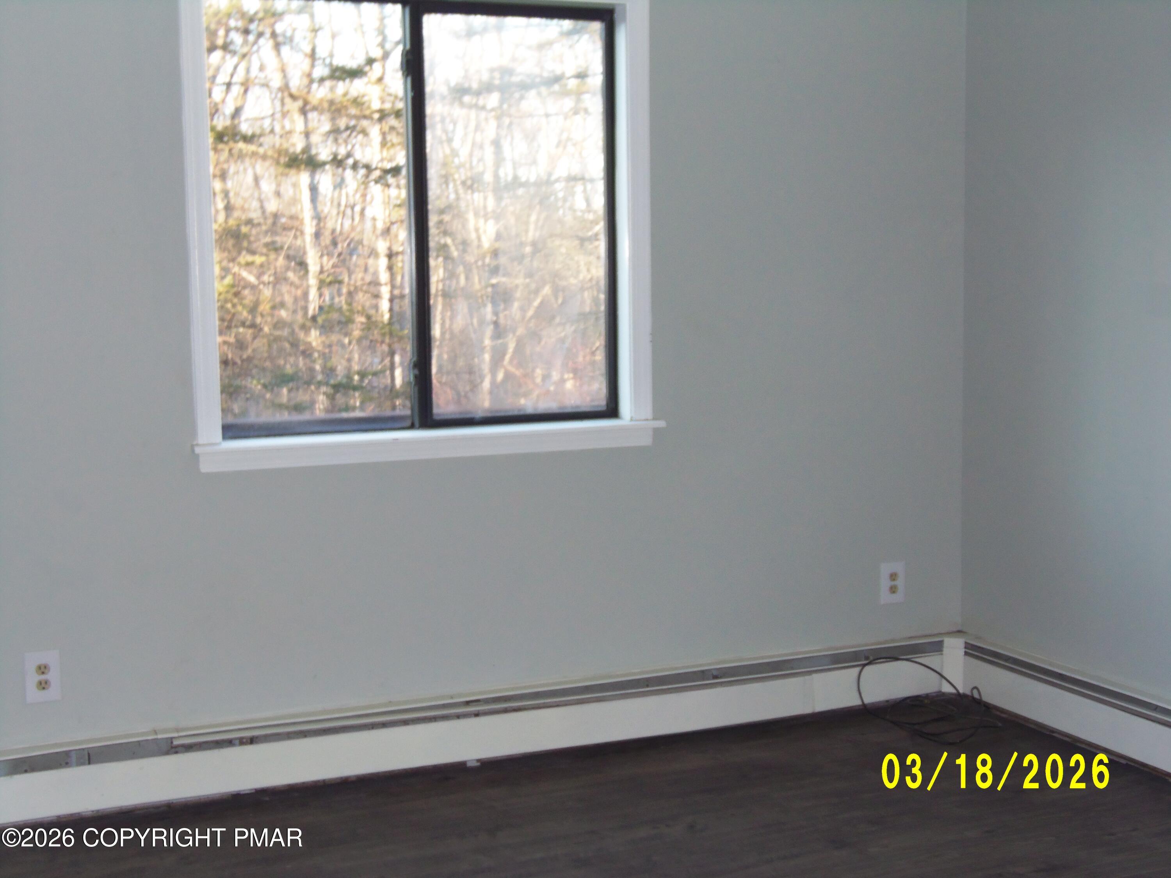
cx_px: 586
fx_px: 1658
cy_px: 439
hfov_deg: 38.9
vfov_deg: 29.7
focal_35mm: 49
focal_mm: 8.7
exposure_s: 1/40
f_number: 3.8
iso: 125
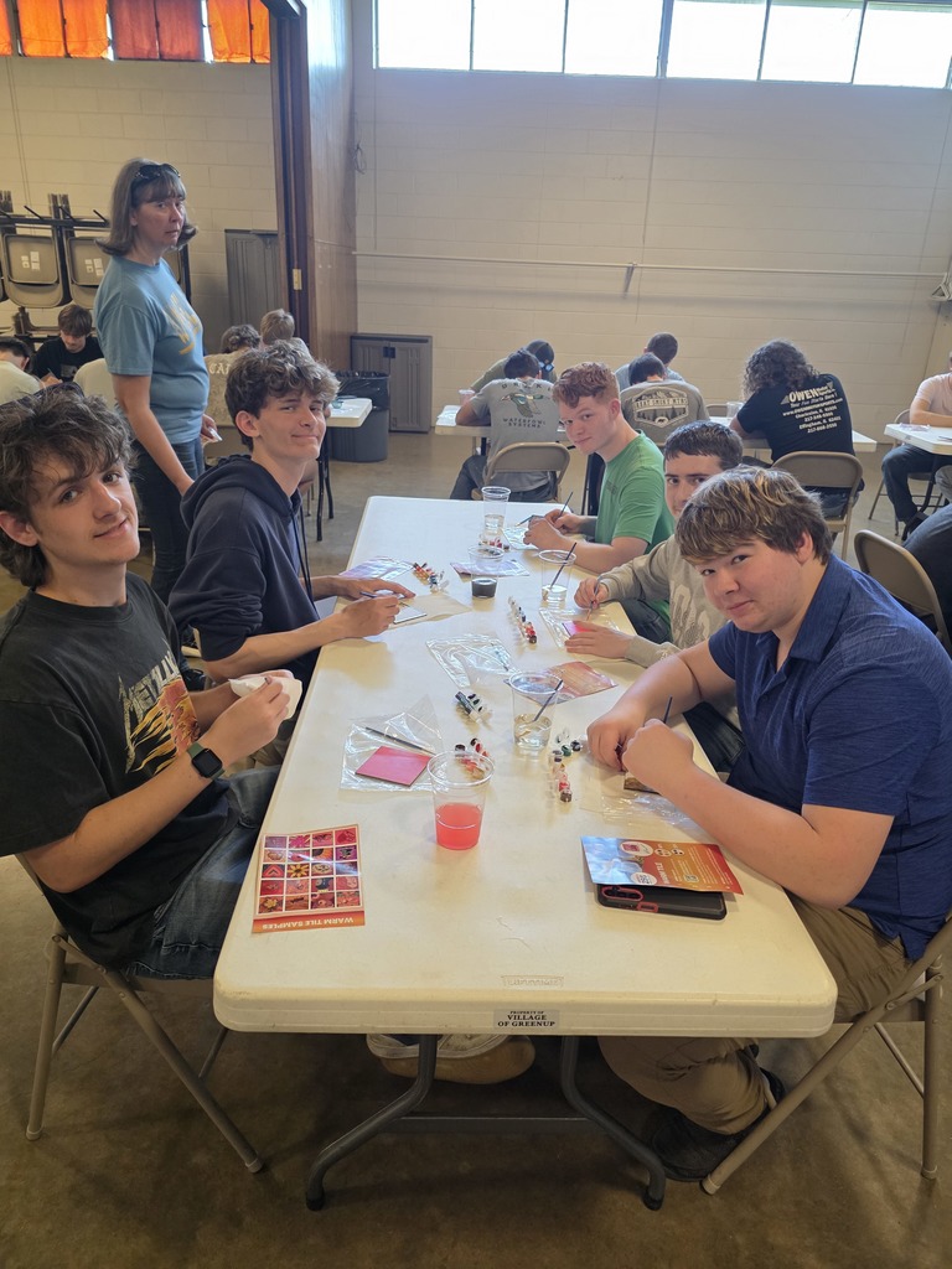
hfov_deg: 58.9
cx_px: 476
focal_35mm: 23
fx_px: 843
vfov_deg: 73.9
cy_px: 634
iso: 500
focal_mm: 6.3
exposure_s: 1/120
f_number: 1.7
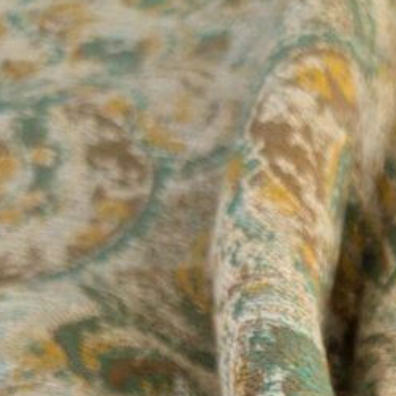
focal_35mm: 102
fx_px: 1320
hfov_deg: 16.0
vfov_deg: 14.2
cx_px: 546
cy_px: 802
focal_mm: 4.38
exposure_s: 1/508
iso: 53
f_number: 1.73
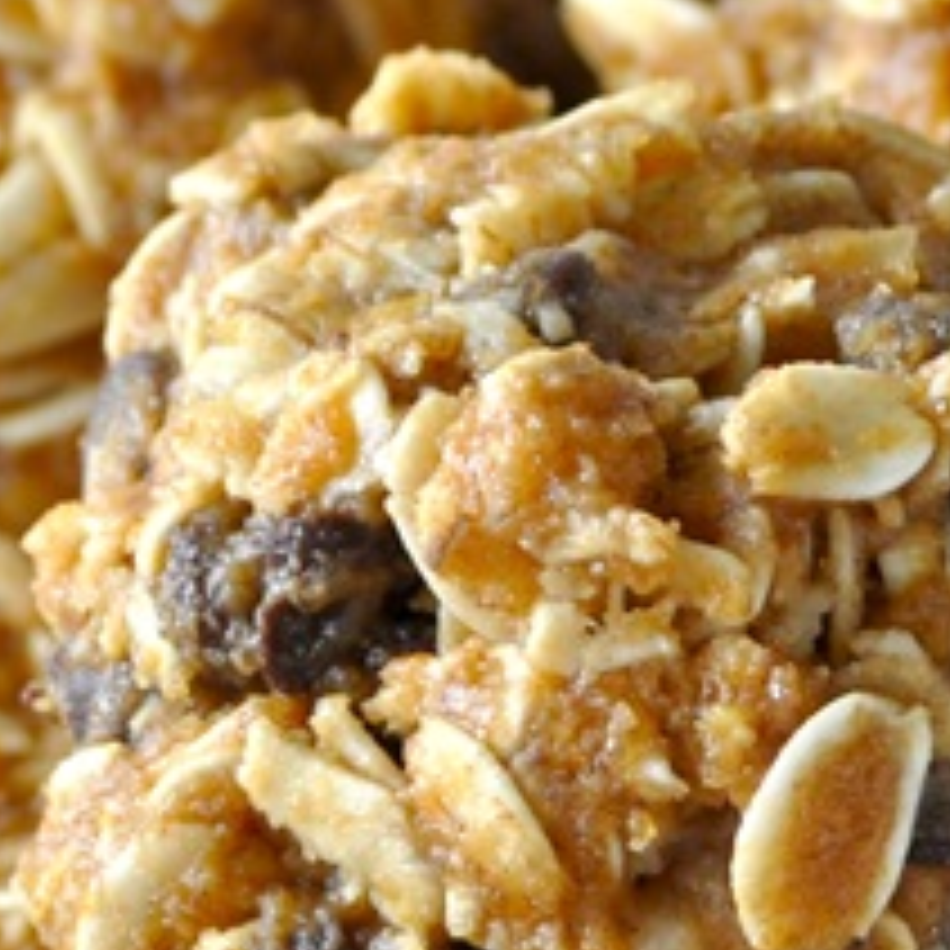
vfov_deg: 2.0
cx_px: 828
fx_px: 27013
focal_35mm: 870
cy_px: 896
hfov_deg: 2.0
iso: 200
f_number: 11
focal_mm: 160
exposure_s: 1/8
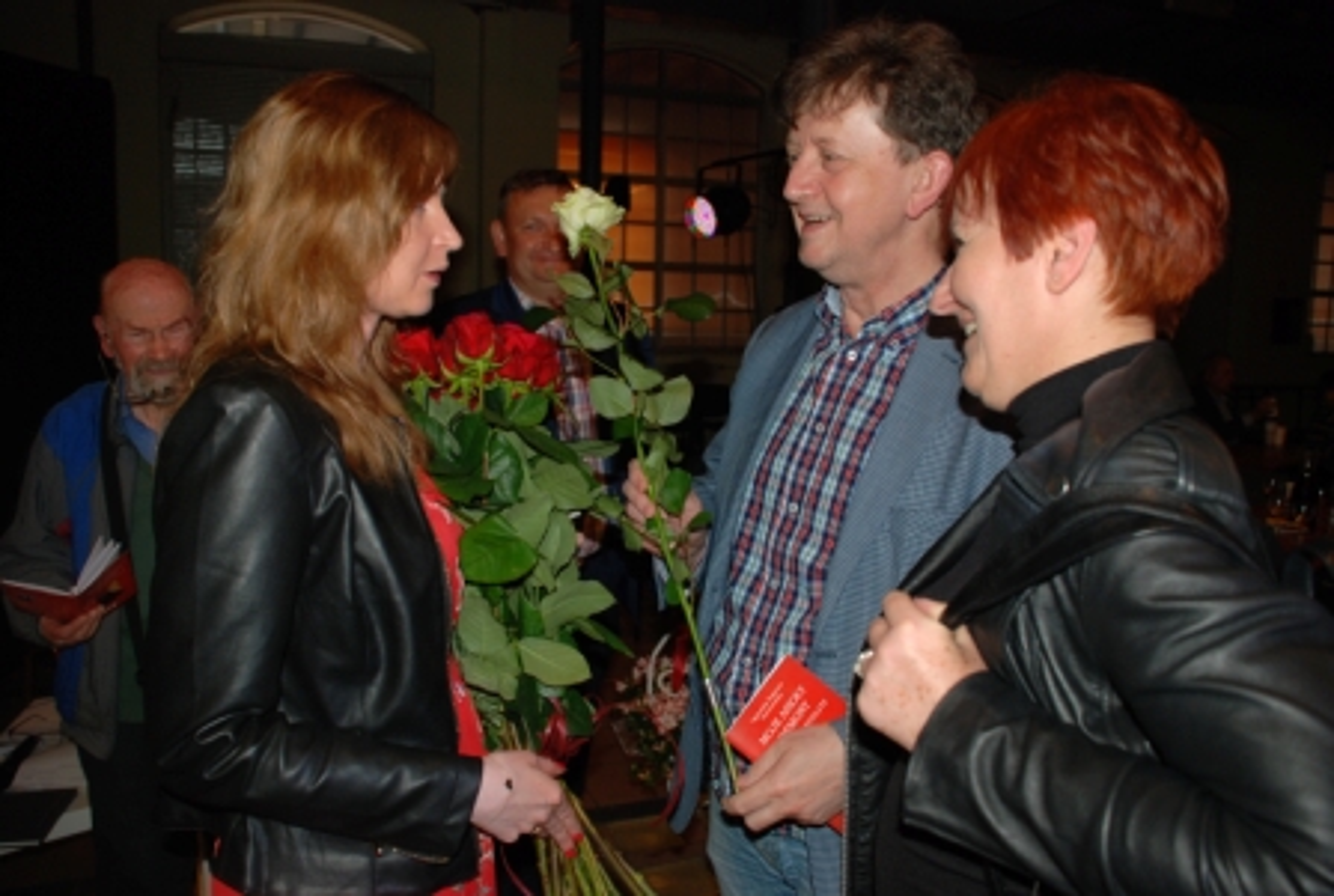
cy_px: 448
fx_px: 1114
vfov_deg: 43.8
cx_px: 667
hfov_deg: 61.8
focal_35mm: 30
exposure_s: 1/60
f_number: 3.8
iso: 200
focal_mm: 20
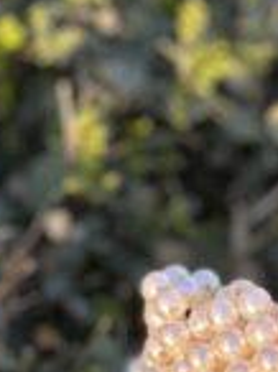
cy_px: 476
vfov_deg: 4.7
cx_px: 278
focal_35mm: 422
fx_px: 4532
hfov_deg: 3.5
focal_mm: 9
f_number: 2.8
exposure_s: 1/121
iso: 32
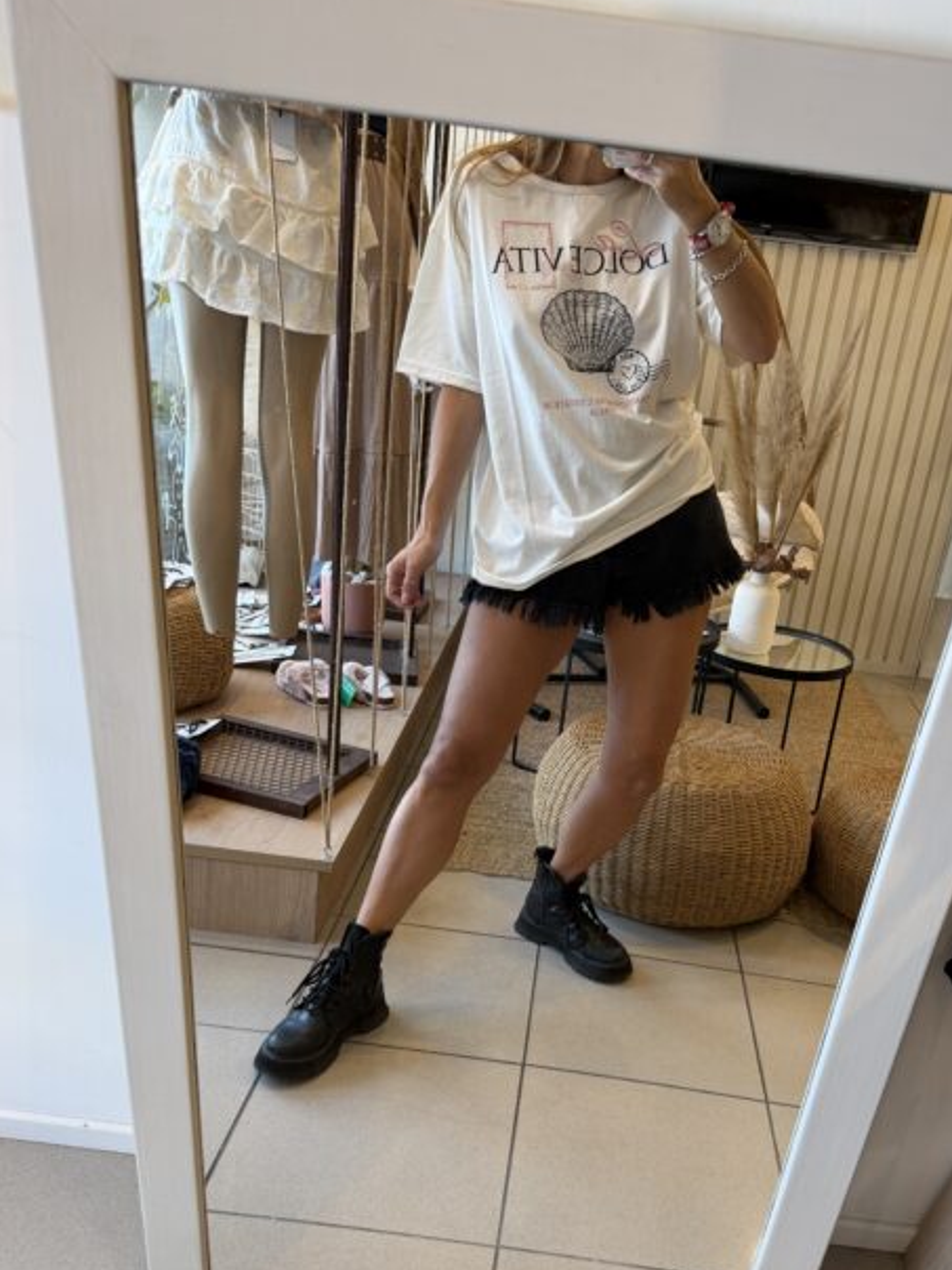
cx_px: 564
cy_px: 786
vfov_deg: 57.7
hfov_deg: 45.2
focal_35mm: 31
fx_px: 1137
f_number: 1.78
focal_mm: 6.76
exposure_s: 1/100
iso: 125
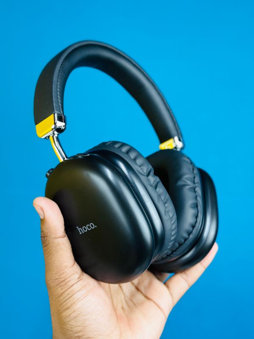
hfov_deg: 30.3
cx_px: 127
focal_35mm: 48
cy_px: 170
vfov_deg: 39.7
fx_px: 470
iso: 125
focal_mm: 6.86
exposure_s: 1/50
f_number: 1.78
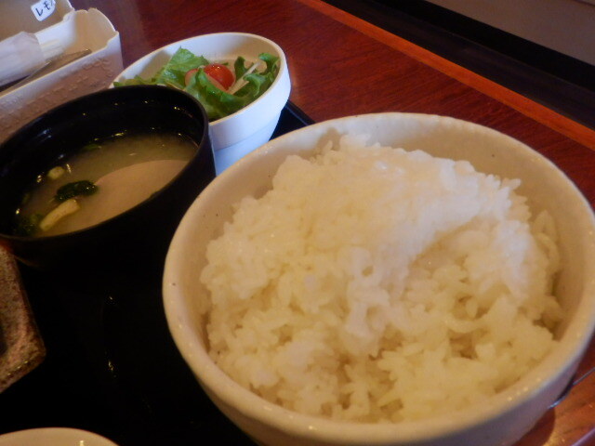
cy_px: 223
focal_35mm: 37
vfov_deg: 38.7
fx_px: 636
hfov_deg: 50.1
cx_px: 298
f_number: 3.9
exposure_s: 1/40
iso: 640
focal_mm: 6.6
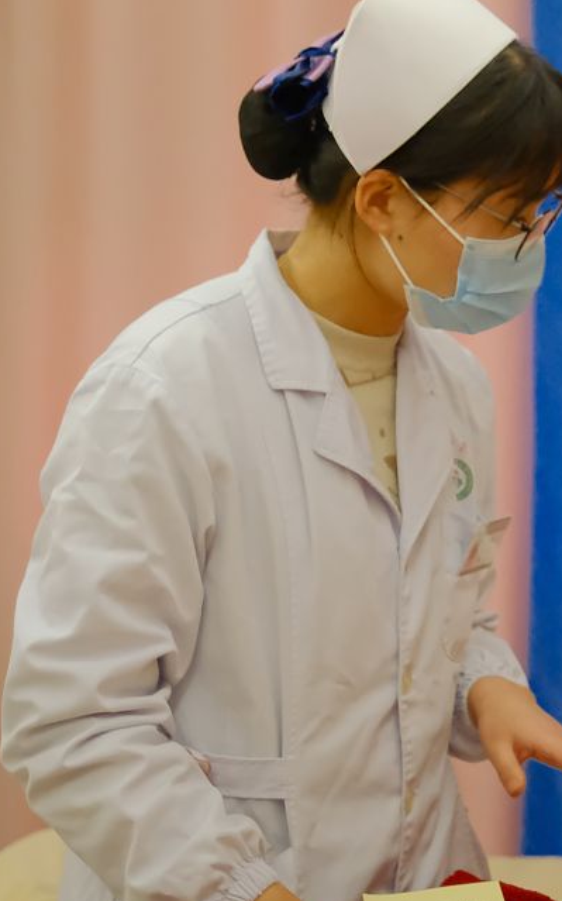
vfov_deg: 23.0
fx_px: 2207
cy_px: 537
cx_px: 694
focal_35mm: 90
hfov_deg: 14.0
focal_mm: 31.1
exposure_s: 1/250
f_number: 2.8
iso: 4000
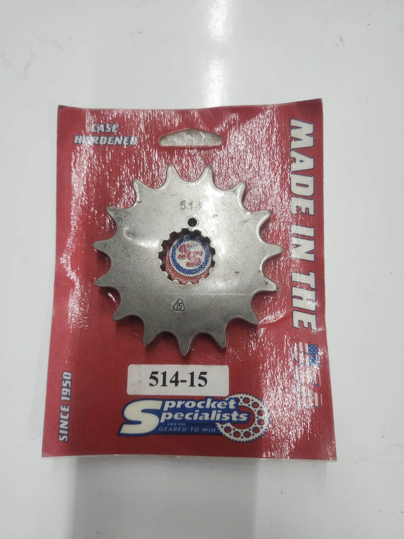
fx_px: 358
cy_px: 270
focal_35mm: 23
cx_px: 202
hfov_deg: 58.9
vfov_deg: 73.9
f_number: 1.8
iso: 200
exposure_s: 1/120
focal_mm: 5.54
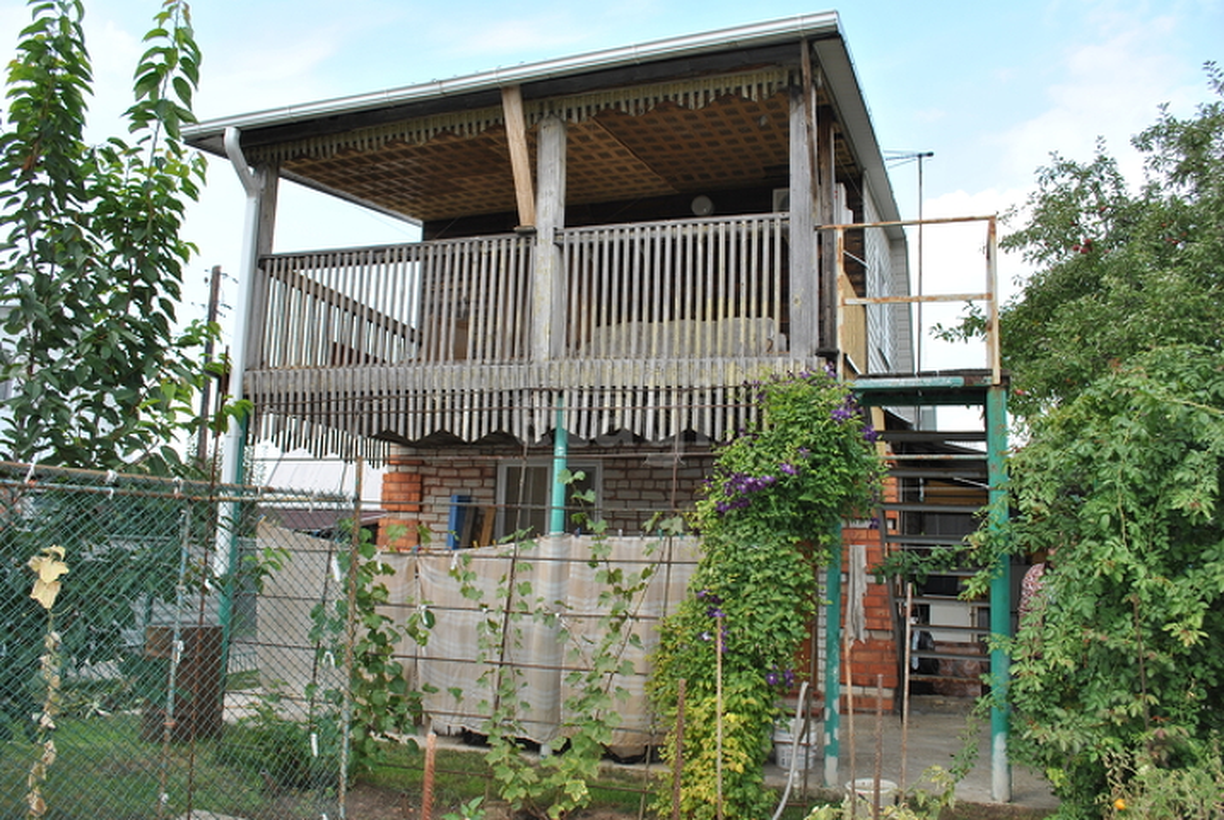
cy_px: 410
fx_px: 920
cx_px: 612
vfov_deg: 48.1
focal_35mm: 27
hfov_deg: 67.3
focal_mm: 18
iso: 100
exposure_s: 1/200
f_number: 6.3
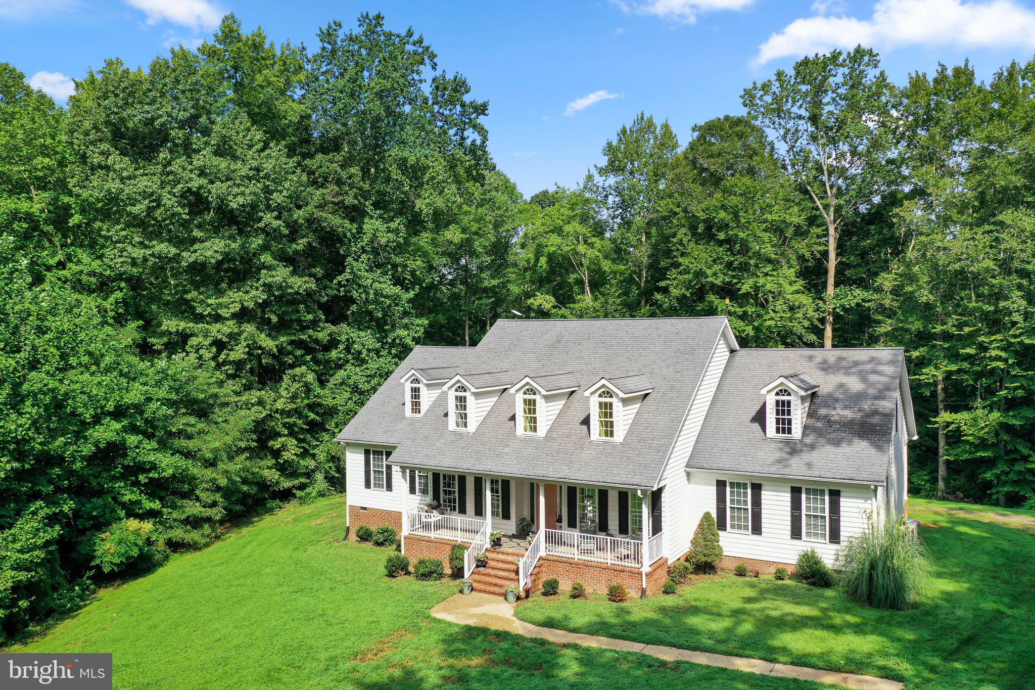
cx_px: 518
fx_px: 805
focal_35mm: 28
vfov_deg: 46.4
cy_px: 345
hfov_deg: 65.5
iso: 100
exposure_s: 1/30
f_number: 3.5
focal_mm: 10.26
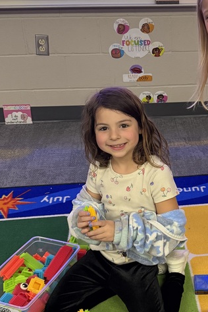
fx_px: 467
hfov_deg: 24.3
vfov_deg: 36.8
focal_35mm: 54
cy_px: 172
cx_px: 190
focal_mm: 6.76
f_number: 1.78
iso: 500
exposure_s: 1/60
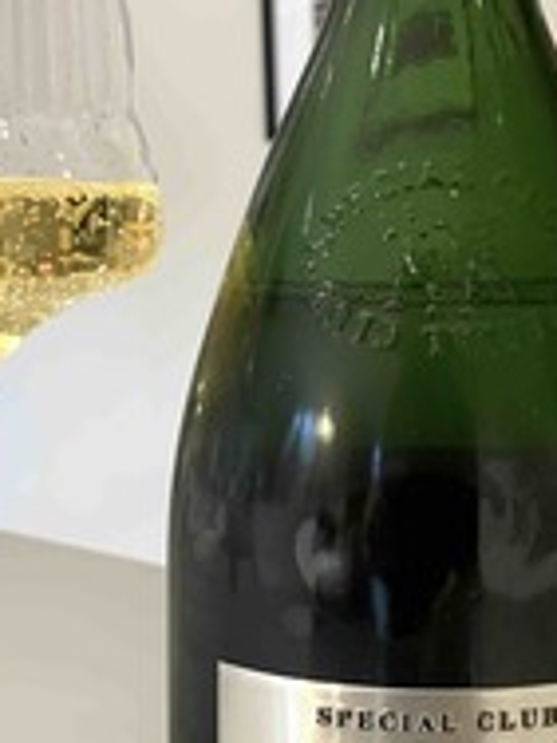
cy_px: 310
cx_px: 460
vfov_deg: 32.1
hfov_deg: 24.0
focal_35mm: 60
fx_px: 1287
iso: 250
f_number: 1.8
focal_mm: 4.25
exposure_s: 1/50
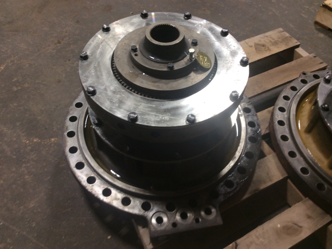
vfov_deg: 44.1
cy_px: 124
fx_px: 307
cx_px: 166
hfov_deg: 56.9
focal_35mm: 32
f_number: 2.4
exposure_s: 1/24
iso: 50
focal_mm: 3.3
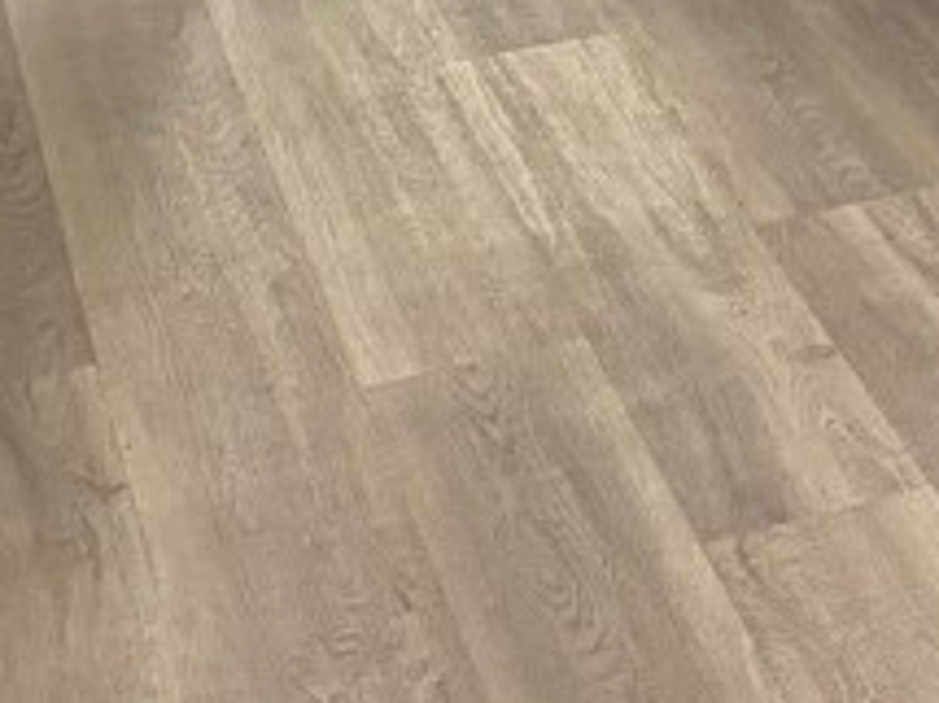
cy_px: -533
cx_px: 2158
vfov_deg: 11.2
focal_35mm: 124
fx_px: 3362
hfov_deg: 12.8
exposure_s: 1/60
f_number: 1.8
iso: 160
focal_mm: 4.25
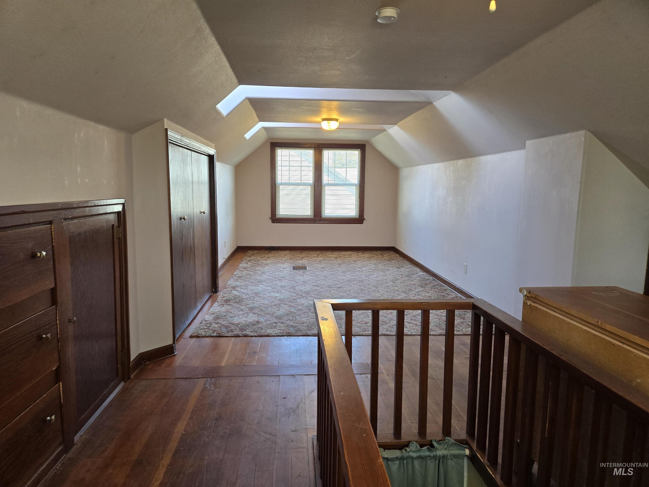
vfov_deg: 58.9
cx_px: 324
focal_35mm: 23
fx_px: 431
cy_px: 244
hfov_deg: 73.9
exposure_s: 1/120
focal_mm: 5.4
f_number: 1.8
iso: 125
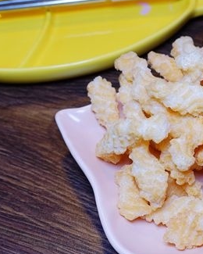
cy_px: 95
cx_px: 174
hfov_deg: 24.8
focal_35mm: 60
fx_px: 451
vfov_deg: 31.3
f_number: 3.2
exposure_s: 1/80
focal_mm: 11.69
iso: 125
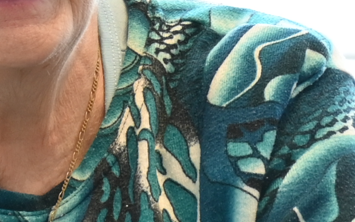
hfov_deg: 6.2
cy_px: 214
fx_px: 3214
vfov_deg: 4.0
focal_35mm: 332
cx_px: 586
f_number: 5
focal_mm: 32.5
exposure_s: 1/50
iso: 250
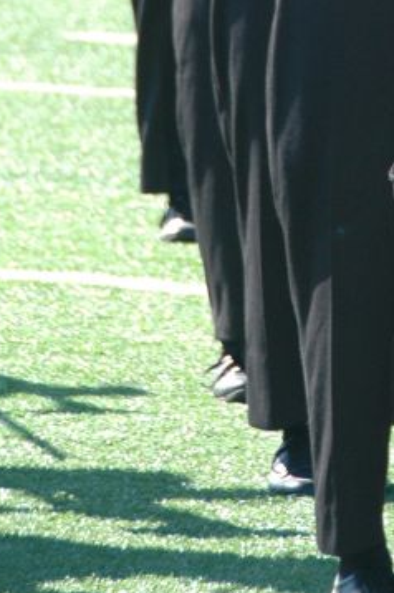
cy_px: -162
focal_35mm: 578
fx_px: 9514
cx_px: 457
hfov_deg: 2.4
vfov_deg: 3.6
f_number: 5.6
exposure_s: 1/250
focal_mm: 135
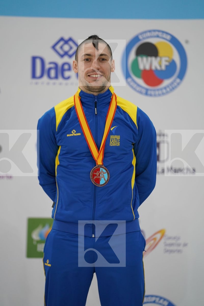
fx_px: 1538
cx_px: 102
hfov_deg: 7.6
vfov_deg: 11.4
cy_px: 153
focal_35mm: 181
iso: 1000
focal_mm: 181
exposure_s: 1/250
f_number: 2.8
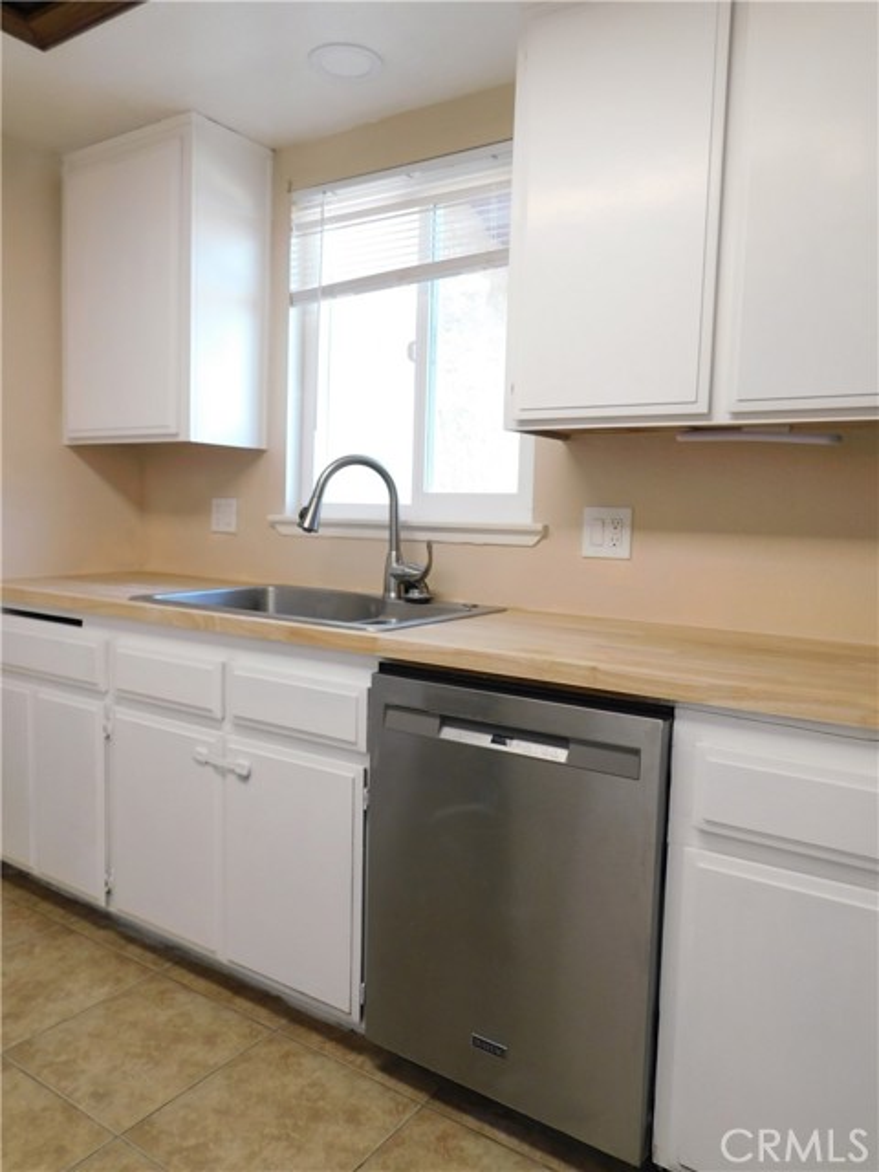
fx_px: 846
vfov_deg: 69.4
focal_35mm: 25
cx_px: 440
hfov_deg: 54.9
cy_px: 586
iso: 125
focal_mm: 4.5
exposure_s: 1/30
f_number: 3.1
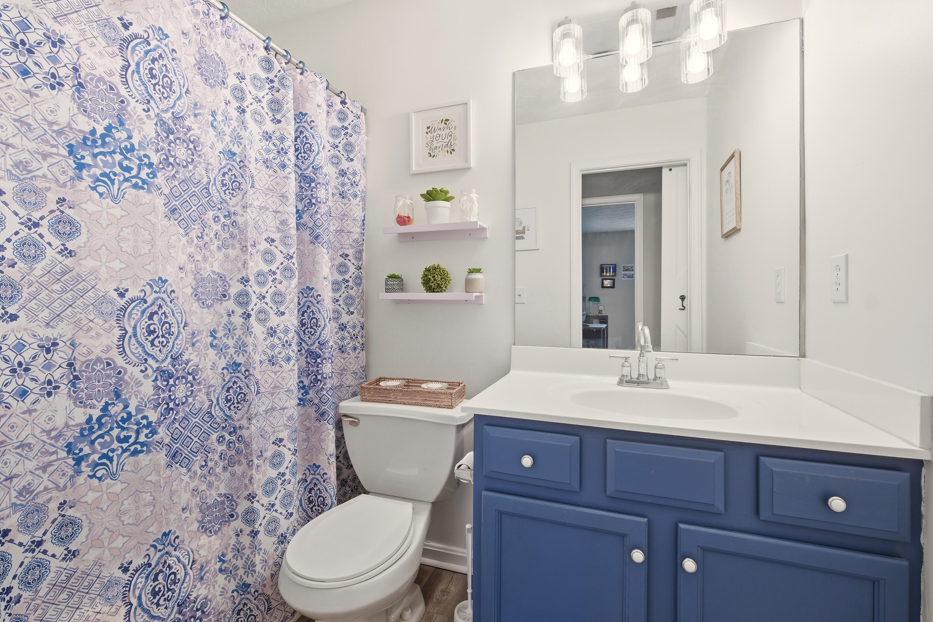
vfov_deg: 77.3
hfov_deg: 100.4
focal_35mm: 15
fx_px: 389
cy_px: 311
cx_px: 466
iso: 400
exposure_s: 1/140
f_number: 9
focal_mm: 10
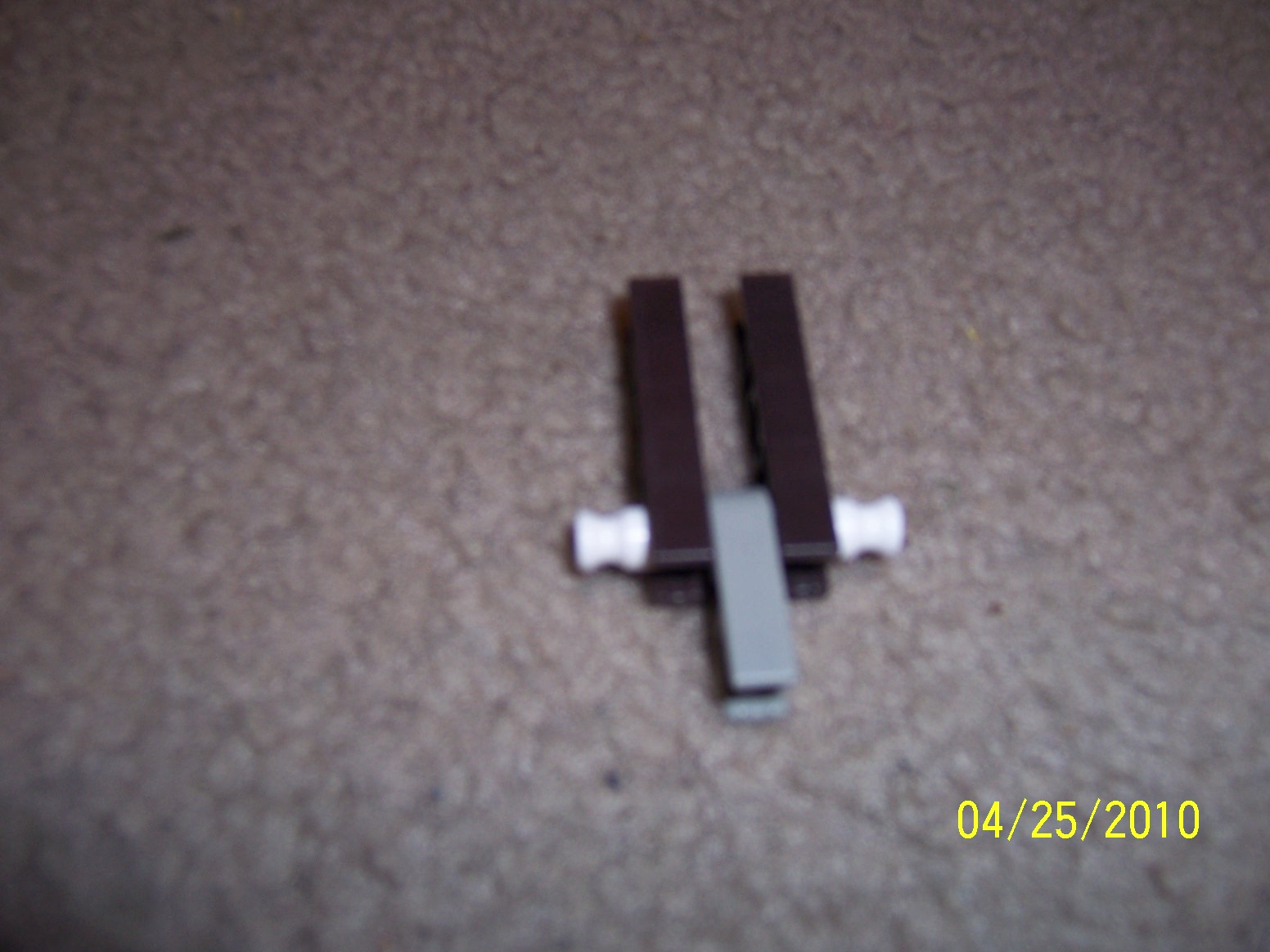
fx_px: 1211
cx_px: 635
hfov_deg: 55.4
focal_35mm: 33
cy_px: 476
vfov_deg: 42.9
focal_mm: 5.5
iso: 80
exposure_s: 1/60
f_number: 2.8
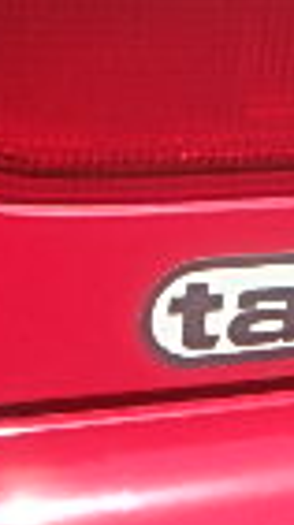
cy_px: 462
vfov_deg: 20.2
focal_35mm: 104
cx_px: 301
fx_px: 1446
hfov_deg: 11.5
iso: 125
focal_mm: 3.7
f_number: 6
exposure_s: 1/400
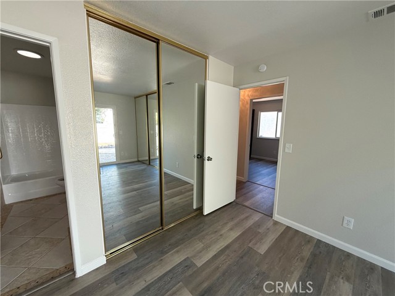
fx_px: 160
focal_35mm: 14
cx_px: 198
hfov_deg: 102.1
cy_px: 148
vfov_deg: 85.7
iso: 125
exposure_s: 1/100
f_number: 2.2
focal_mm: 2.22
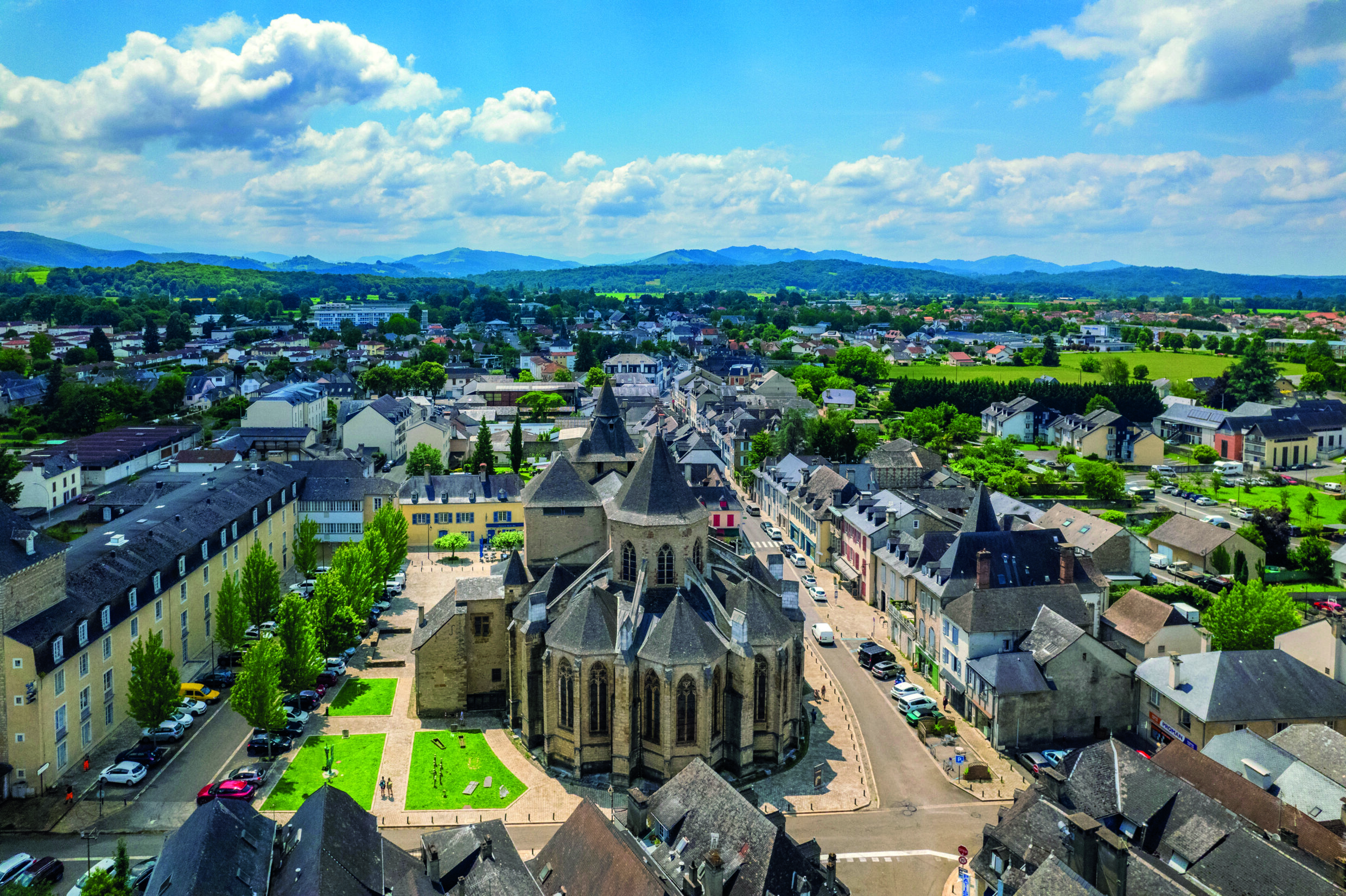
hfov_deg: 78.6
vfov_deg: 57.2
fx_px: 822
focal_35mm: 22
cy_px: 448
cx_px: 673
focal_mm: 8.38
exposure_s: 1/400
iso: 800
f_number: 2.8
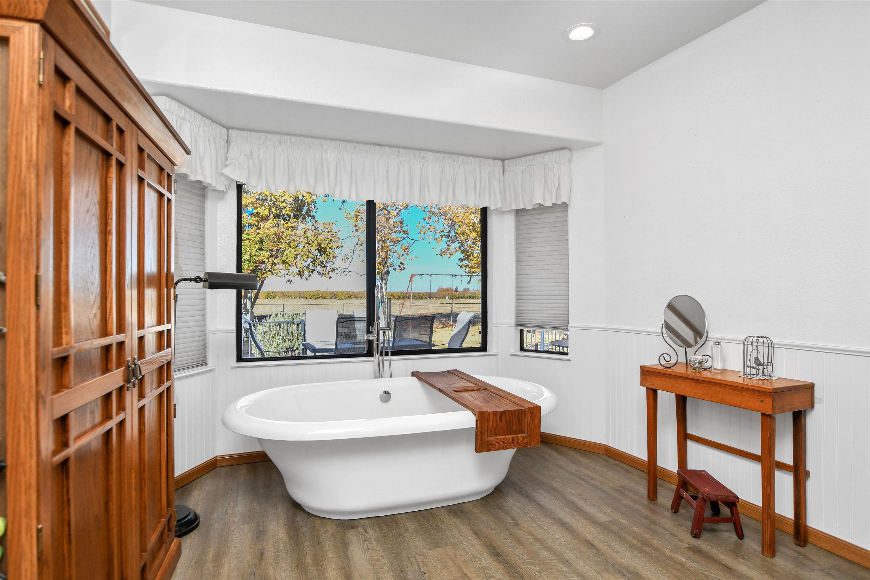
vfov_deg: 77.3
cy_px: 290
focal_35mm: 15
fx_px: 362
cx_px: 435
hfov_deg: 100.4
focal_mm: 10
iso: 250
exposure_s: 1/250
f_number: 4
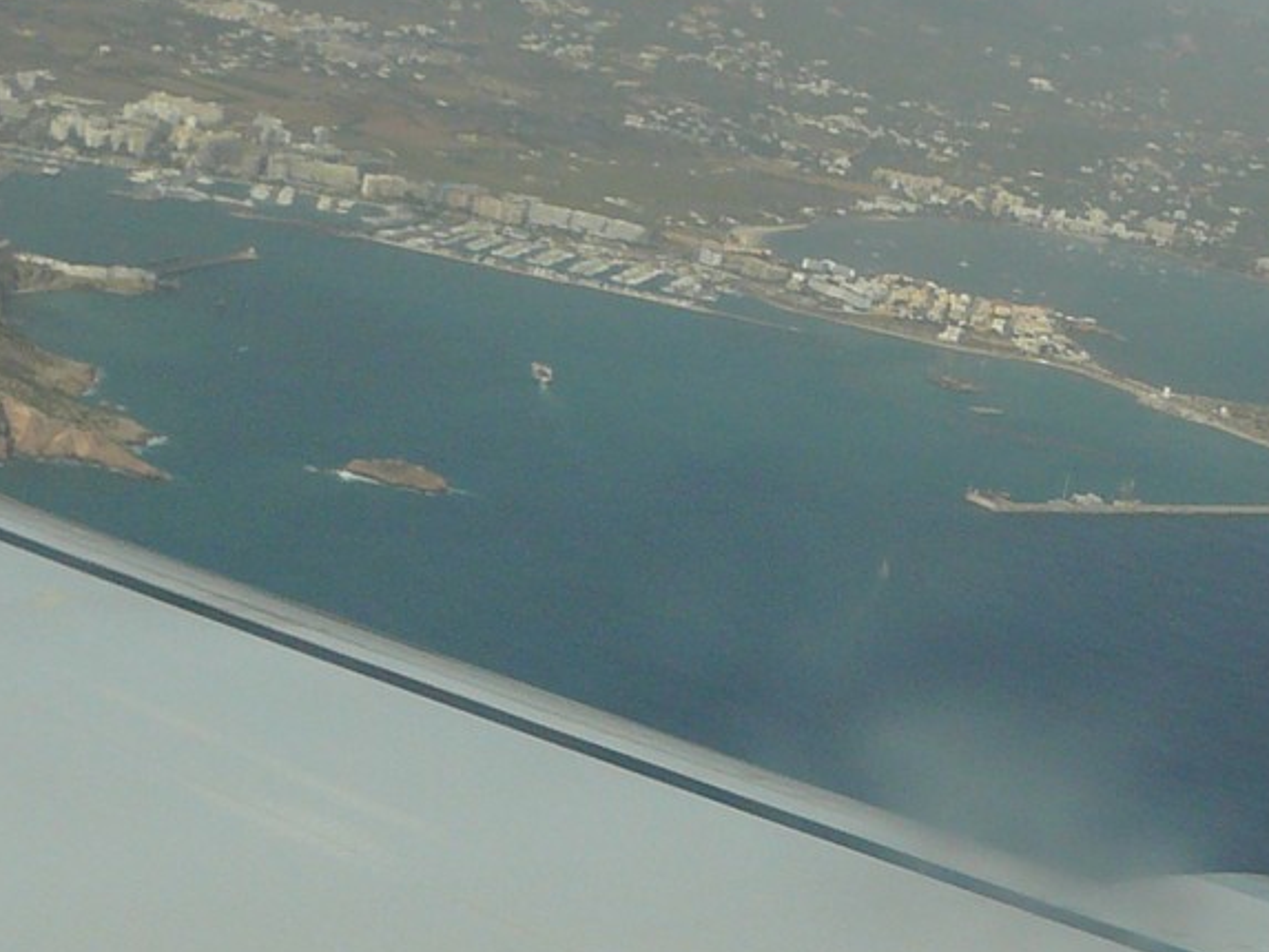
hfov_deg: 22.2
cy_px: 635
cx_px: 726
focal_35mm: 88
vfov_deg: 16.7
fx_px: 3227
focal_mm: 5.2
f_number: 5
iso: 100
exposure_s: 1/800
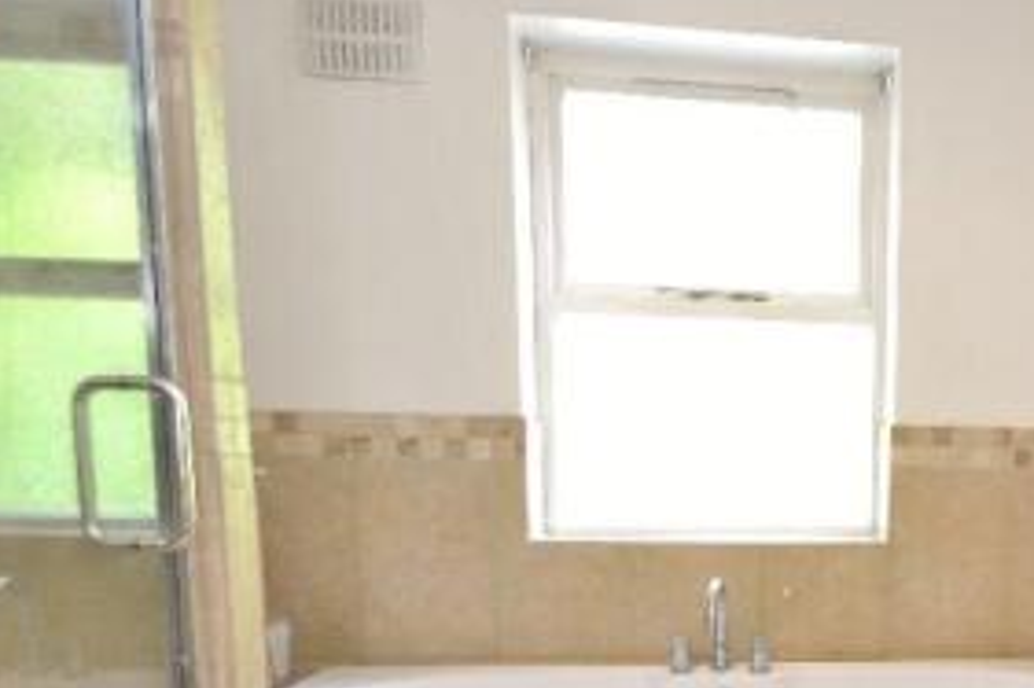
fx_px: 1005
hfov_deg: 50.2
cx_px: 870
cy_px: 616
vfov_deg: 35.6
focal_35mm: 35
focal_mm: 10
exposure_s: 1/4
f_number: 3.5
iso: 100
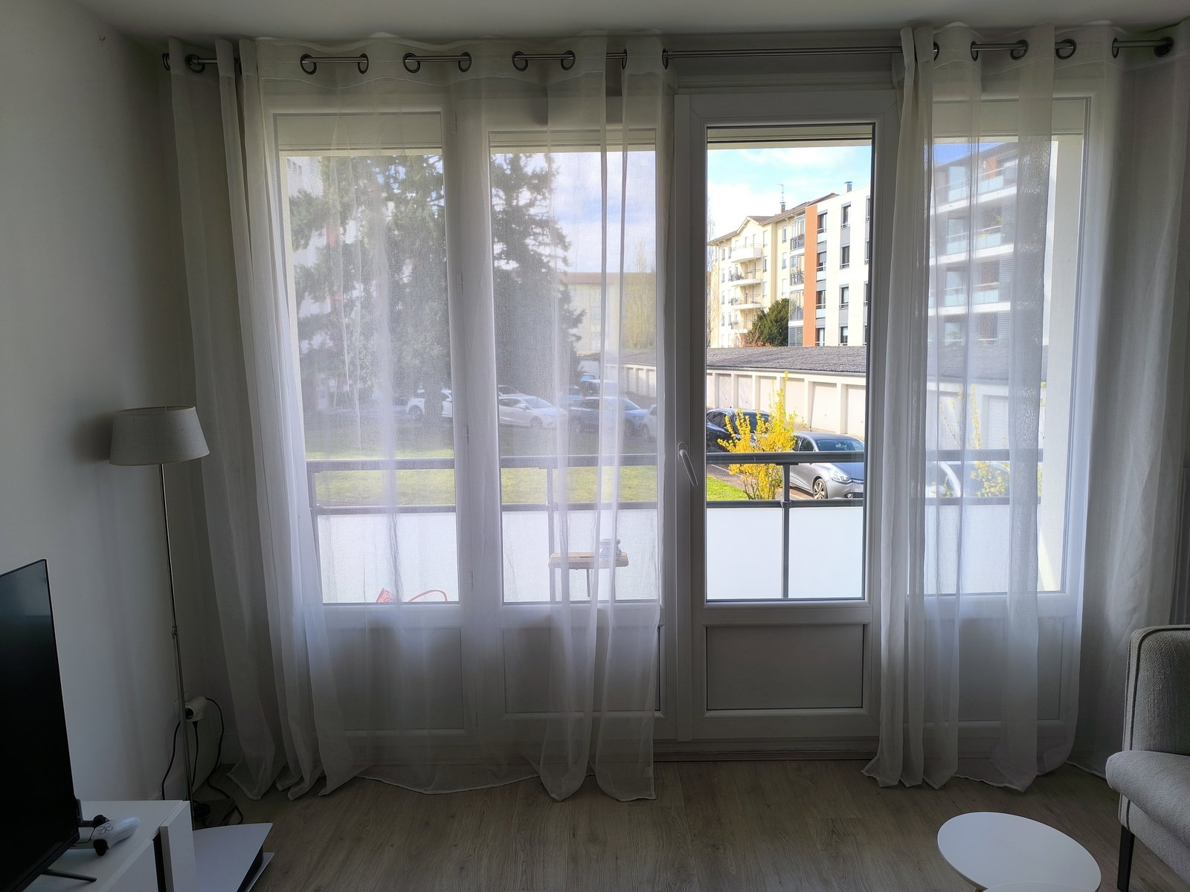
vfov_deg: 58.9
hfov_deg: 73.9
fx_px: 791
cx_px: 595
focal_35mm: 23
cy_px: 446
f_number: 1.65
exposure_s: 1/254
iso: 50
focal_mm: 6.14
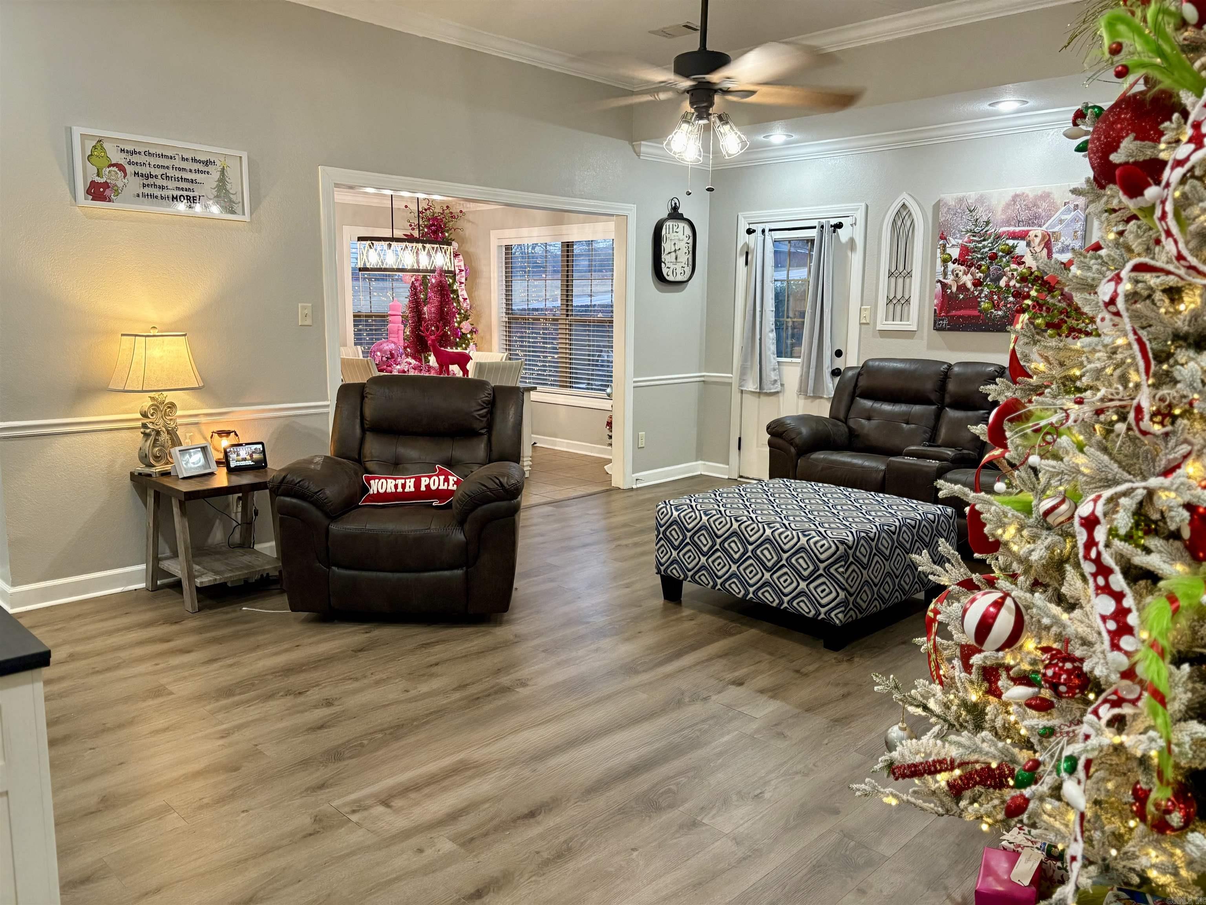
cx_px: 603
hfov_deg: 67.3
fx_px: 906
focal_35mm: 26
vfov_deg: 53.1
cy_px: 452
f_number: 1.6
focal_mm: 5.96
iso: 250
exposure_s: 1/60
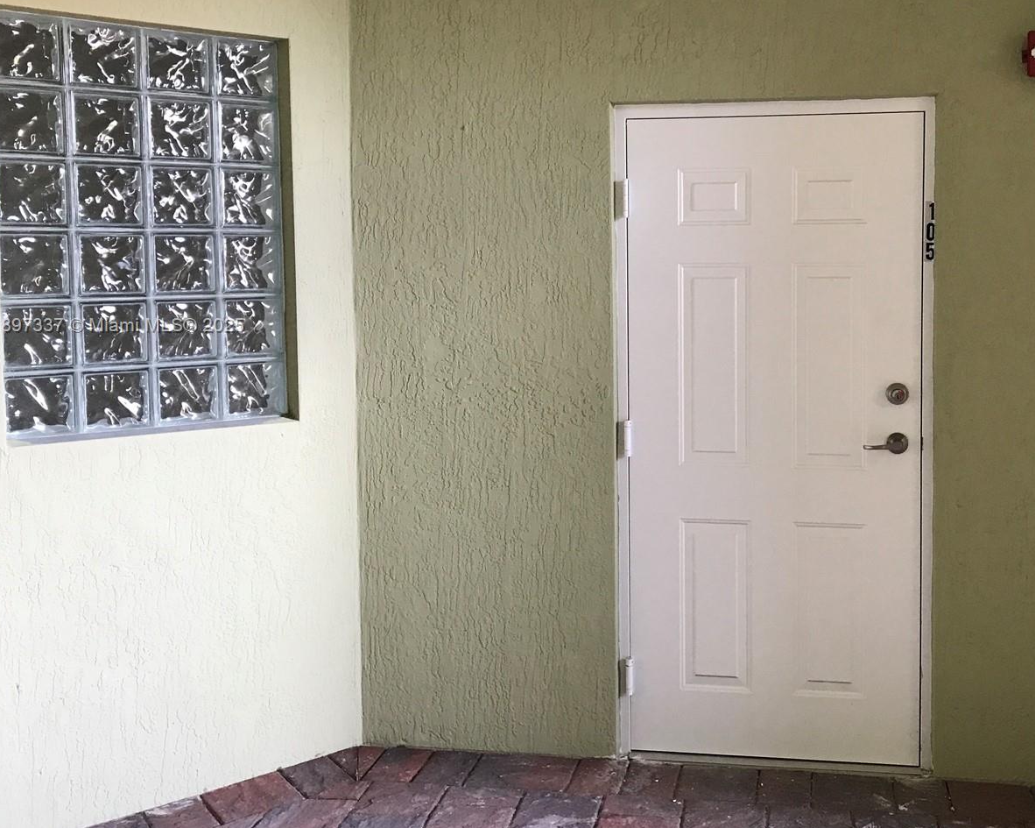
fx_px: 1133
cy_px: 327
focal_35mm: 37
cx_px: 665
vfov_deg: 39.9
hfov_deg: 48.5
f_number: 1.8
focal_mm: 3.99
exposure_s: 1/22
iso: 40
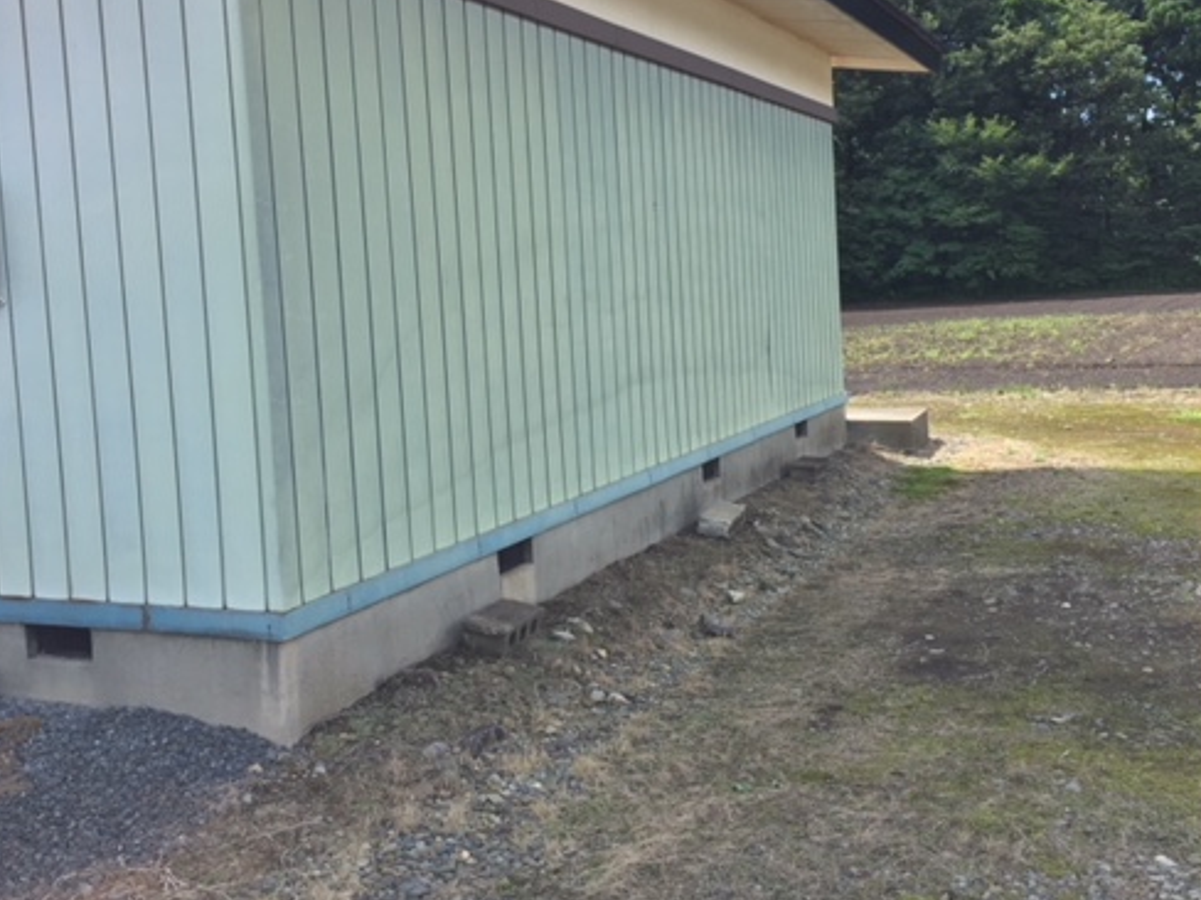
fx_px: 1318
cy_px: 359
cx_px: 632
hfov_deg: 49.0
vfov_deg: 37.6
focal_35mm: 38
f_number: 2.2
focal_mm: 4.15
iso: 32
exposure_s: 1/628
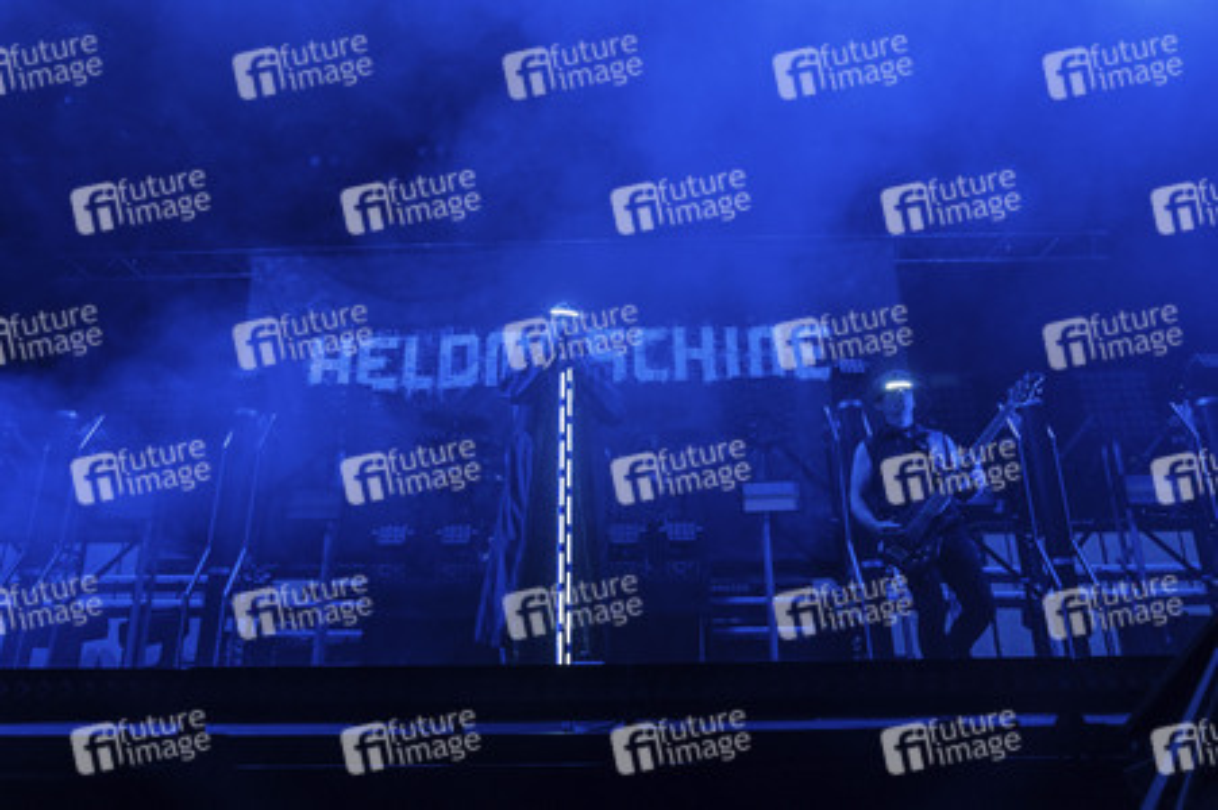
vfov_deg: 53.1
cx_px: 609
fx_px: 811
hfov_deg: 73.8
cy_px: 405
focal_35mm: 24
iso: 2000
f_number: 6.3
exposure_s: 1/250
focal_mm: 24
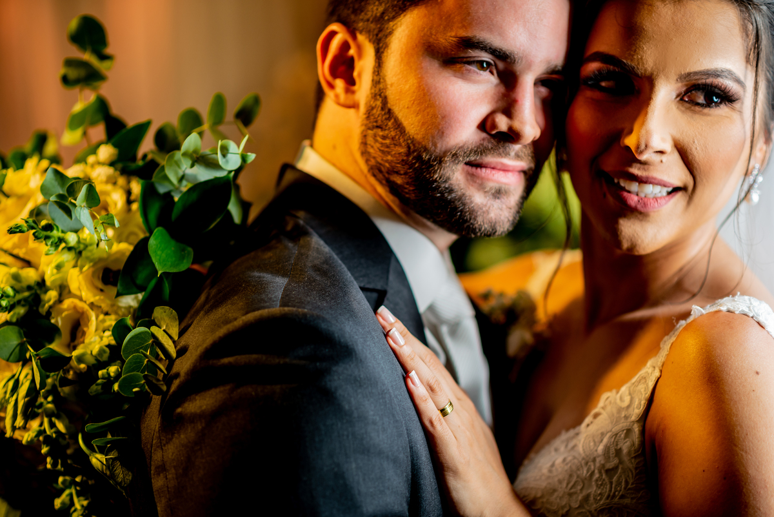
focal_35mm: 85
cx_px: 387
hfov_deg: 23.9
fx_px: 1828
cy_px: 258
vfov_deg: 16.1
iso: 160
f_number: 1.8
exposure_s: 1/125
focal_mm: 85
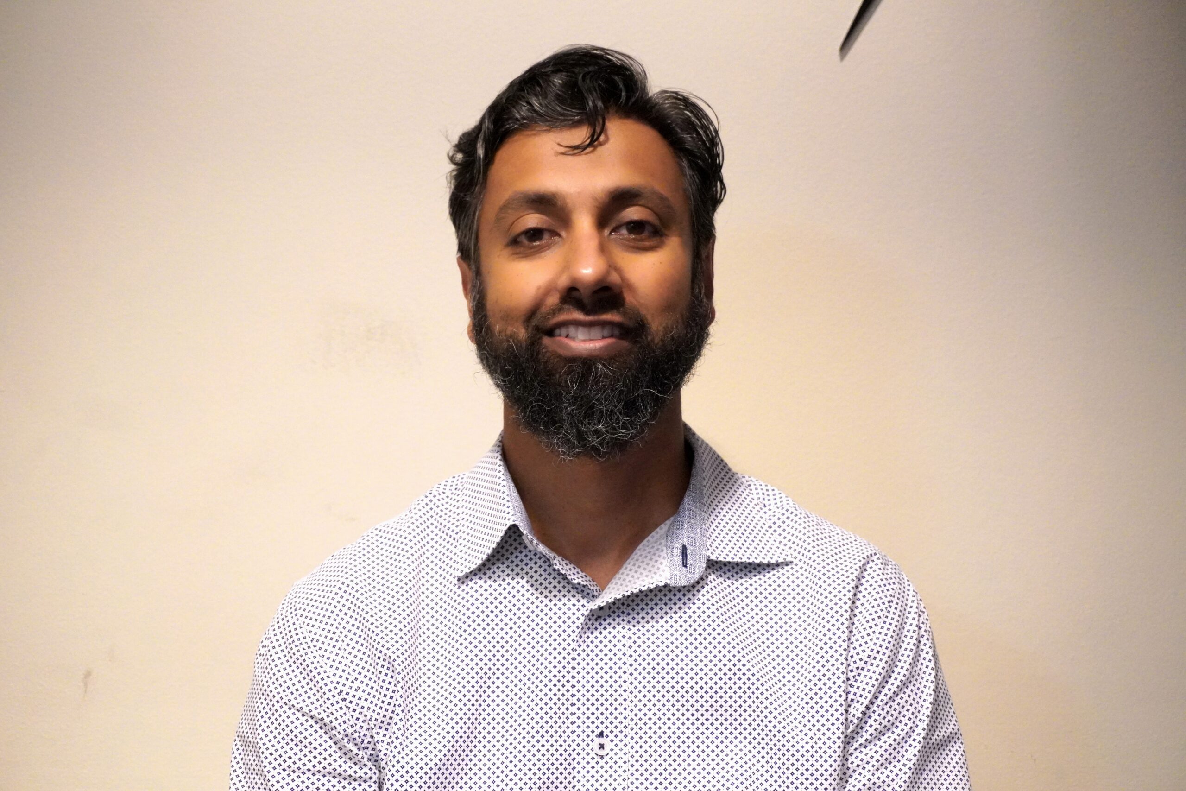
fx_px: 2471
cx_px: 593
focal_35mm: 75
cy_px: 396
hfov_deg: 27.0
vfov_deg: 18.2
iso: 6400
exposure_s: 1/100
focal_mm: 50
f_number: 5.6
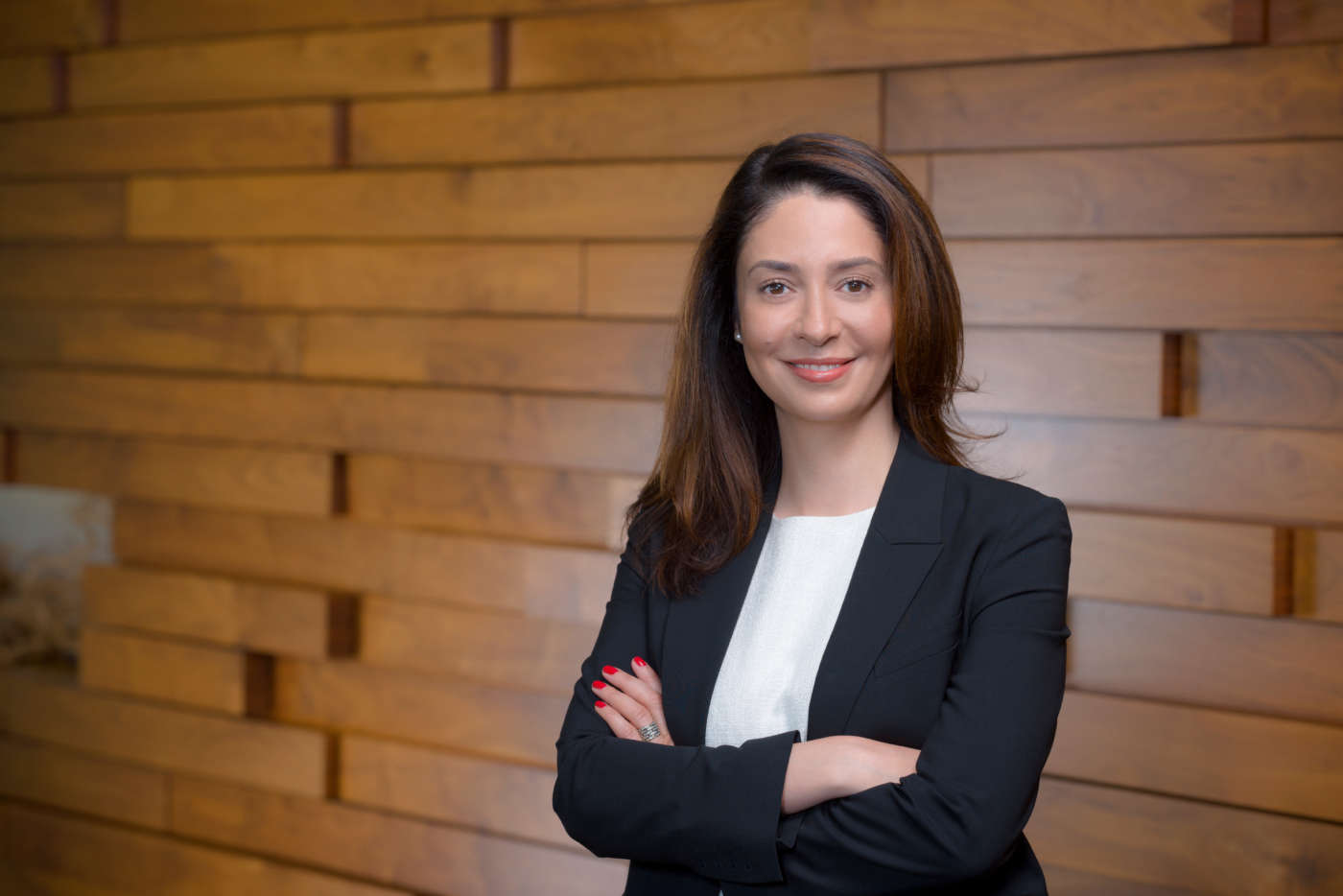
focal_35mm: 125
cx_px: 672
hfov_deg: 16.4
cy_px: 448
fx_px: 4664
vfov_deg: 11.0
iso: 200
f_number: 5.6
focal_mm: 125
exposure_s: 1/80
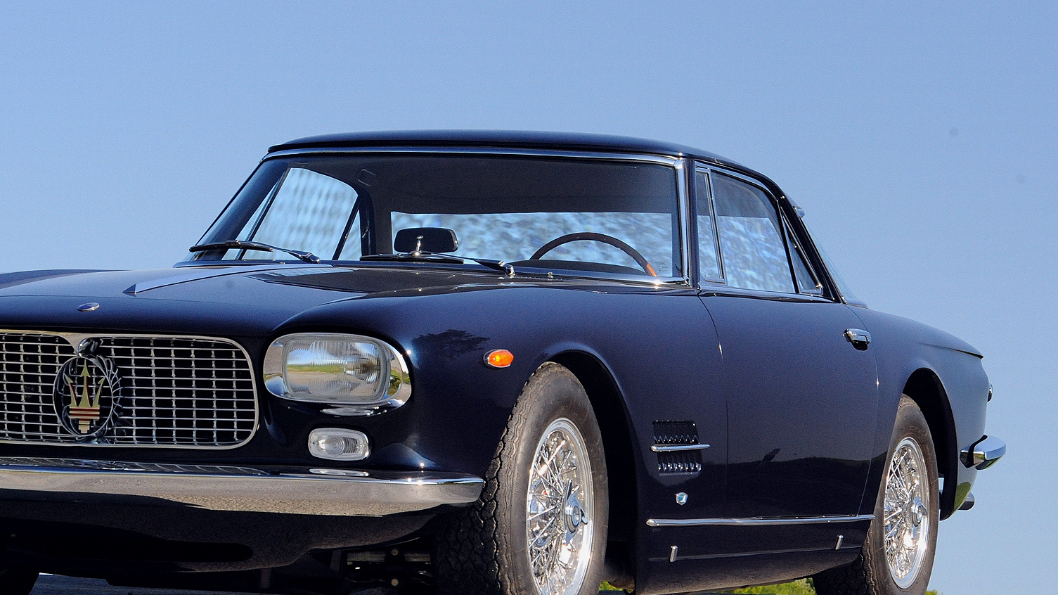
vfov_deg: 9.5
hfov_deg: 16.7
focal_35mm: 128
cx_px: 387
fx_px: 3590
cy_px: 236
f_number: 13
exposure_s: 1/400
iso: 2500
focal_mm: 92
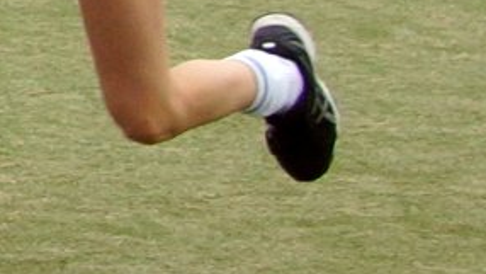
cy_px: -163
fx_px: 2178
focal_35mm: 169
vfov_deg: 7.1
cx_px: -302
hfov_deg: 12.0
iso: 400
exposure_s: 1/400
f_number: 8
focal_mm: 30
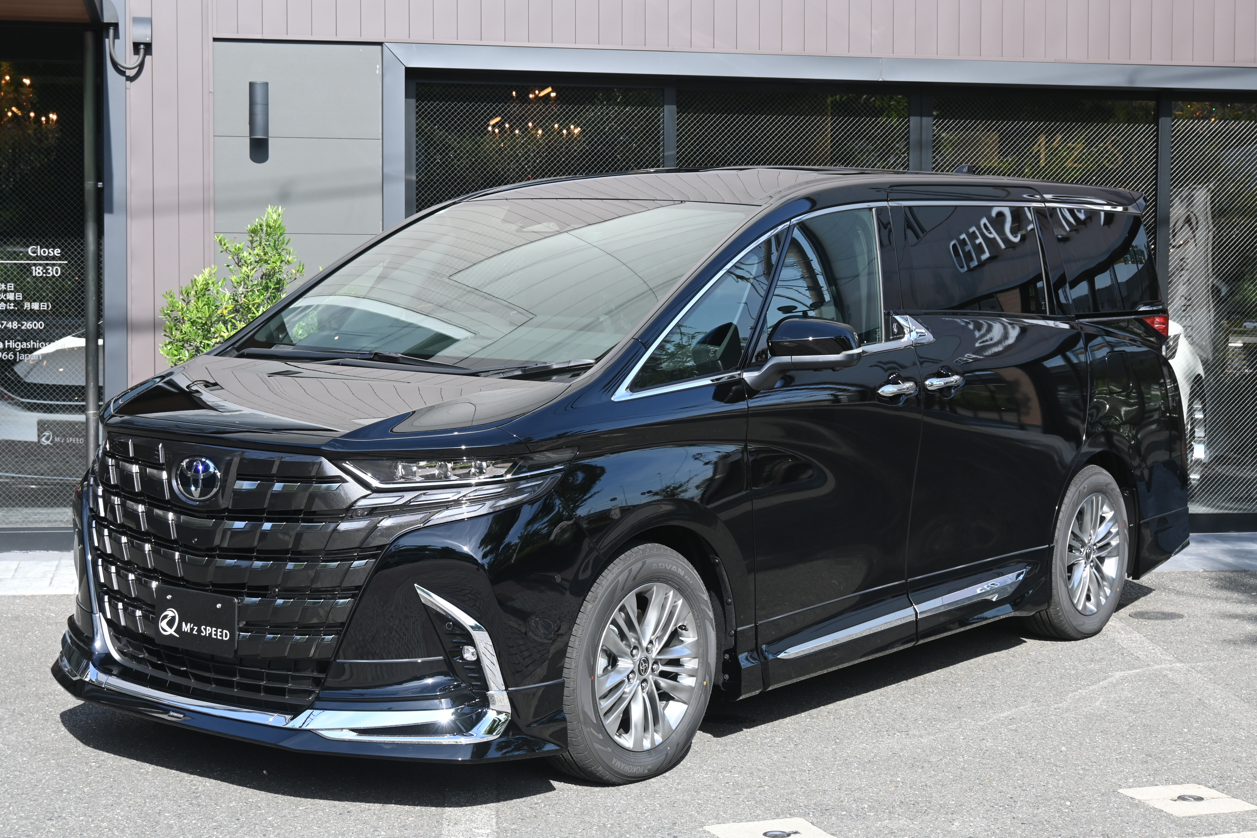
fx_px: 1990
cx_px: 628
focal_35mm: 57
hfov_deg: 35.1
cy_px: 419
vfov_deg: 23.8
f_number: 6.3
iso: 320
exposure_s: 1/500
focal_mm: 38
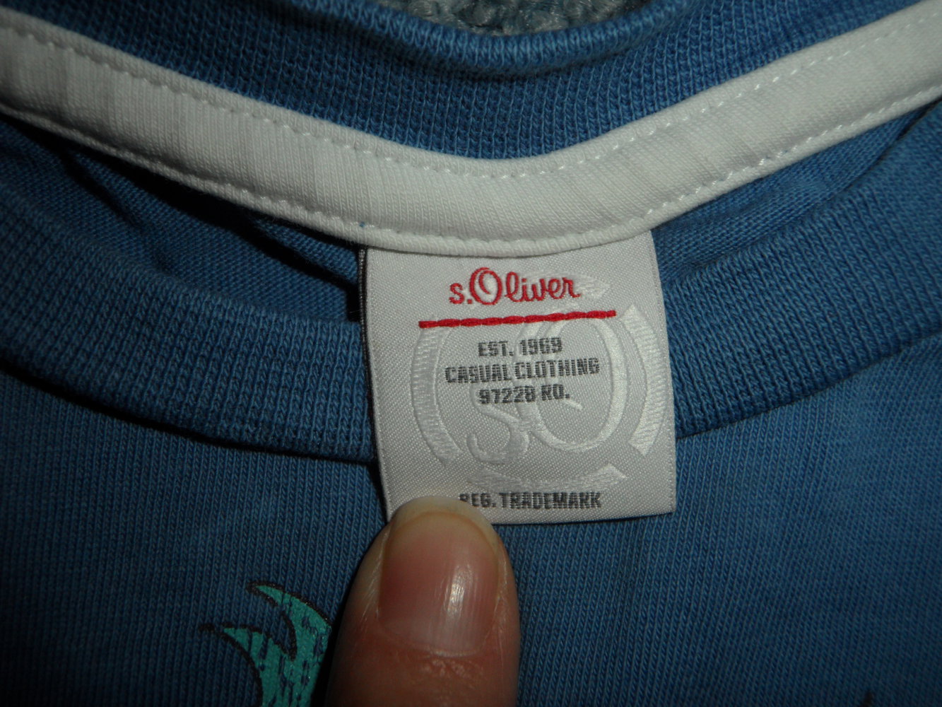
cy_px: 354
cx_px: 471
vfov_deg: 40.7
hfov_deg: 52.6
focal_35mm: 35
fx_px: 953
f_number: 9.5
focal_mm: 5.7
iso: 100
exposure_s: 1/10
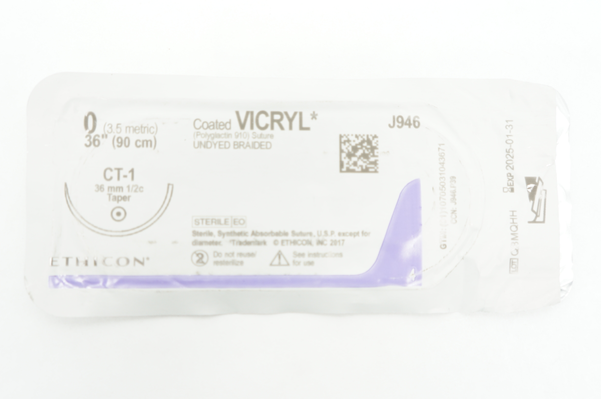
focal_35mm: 39
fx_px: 650
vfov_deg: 34.1
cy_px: 200
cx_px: 300
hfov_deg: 49.6
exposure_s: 1/40
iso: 400
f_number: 4
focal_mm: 26
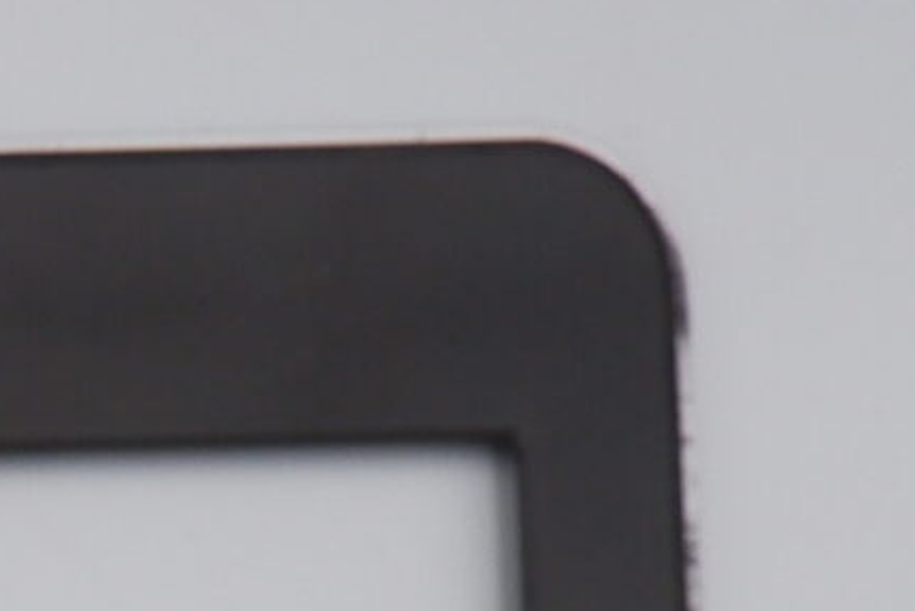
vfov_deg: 8.9
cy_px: 1566
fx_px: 3483
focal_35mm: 137
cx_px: -1390
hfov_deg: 11.7
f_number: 6.4
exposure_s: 1/450
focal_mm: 15
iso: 800
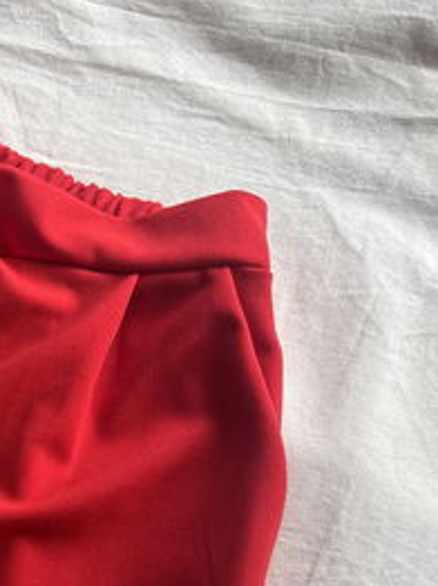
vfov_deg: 35.2
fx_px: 896
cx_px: -2
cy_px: 460
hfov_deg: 26.0
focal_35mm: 53
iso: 50
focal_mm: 5.1
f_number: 1.6
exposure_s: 1/122
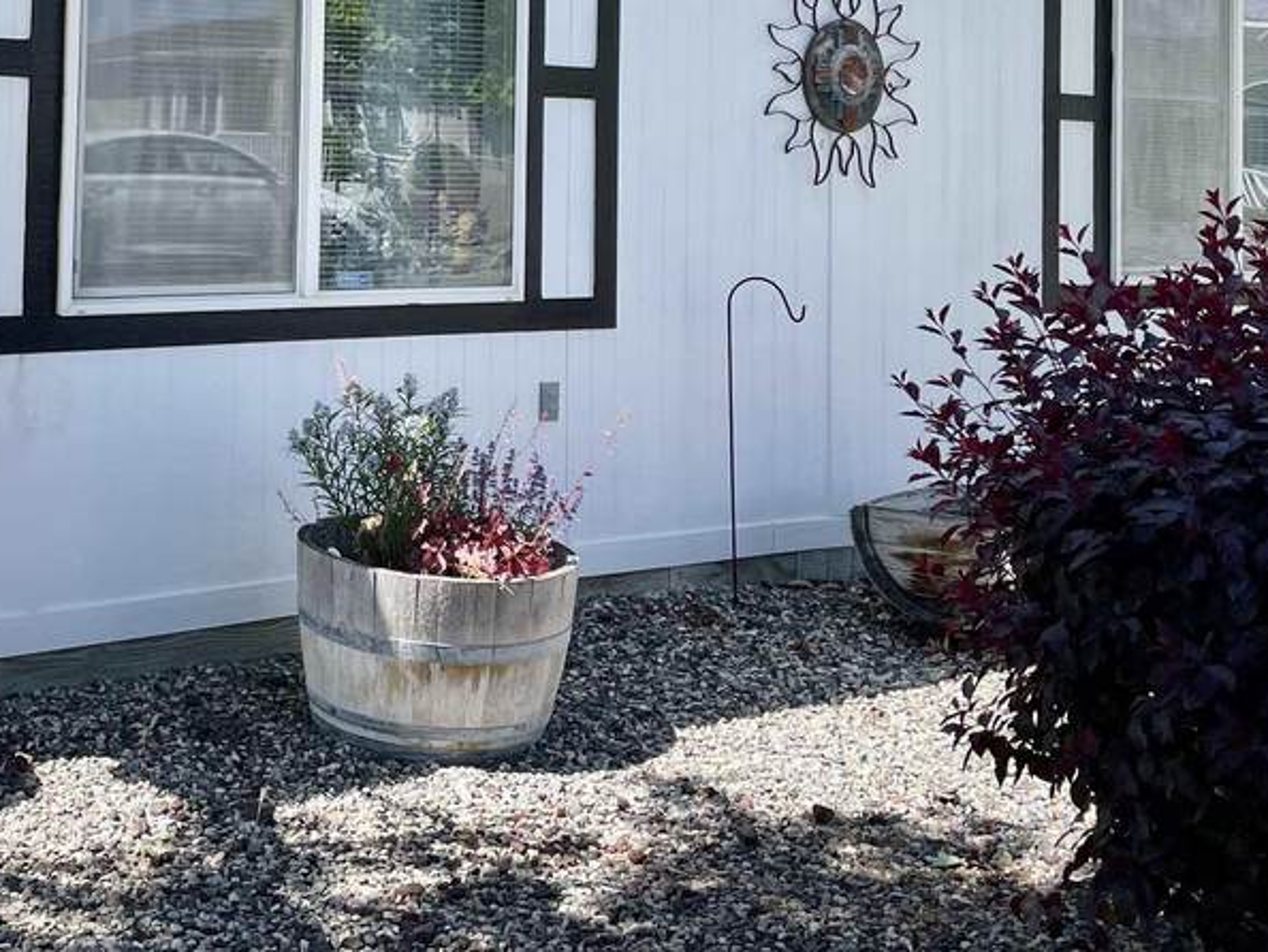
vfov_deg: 25.2
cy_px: 68
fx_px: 2052
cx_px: 241
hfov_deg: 33.3
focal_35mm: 56
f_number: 1.6
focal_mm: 4.2
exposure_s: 1/1531
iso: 32
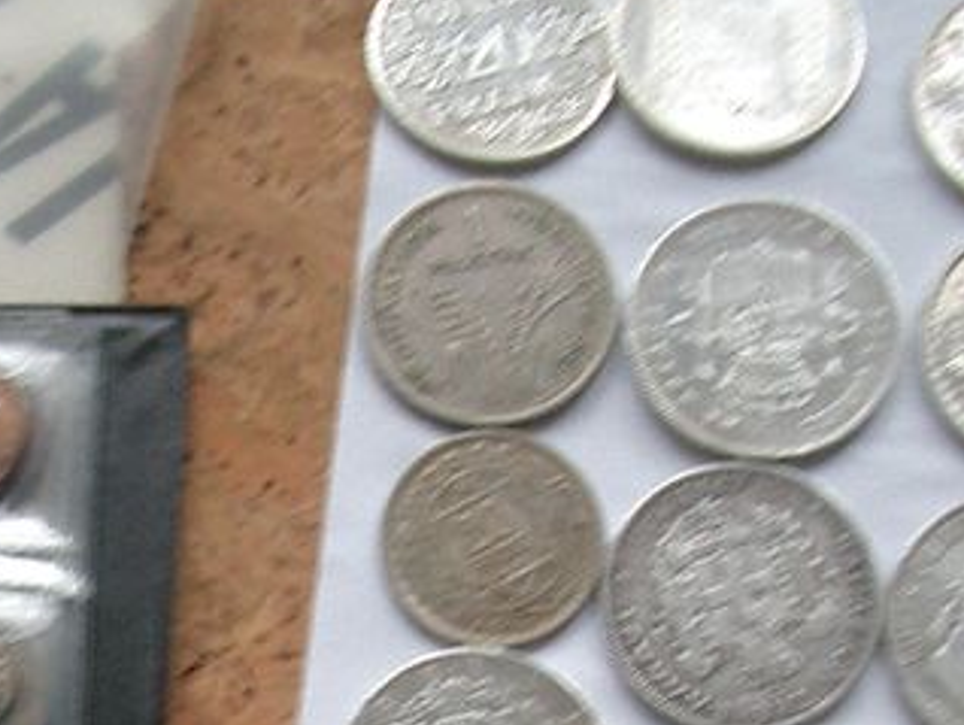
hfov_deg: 17.5
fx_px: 3066
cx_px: 12
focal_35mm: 110
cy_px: 1004
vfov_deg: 12.9
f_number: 2.6
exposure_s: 1/25
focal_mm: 5.8
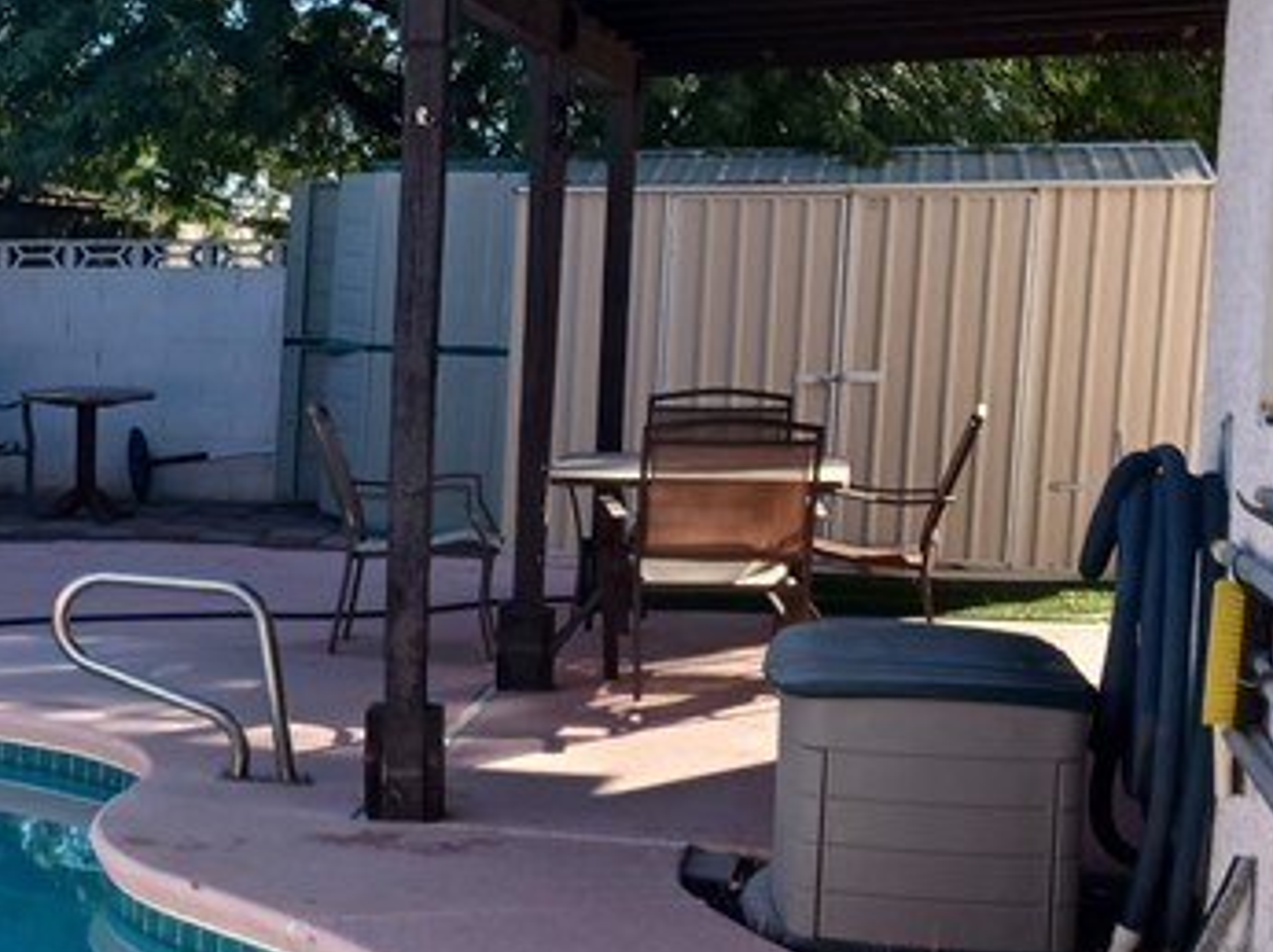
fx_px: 2940
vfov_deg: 18.4
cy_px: 618
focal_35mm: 80
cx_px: -449
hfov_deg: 21.7
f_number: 1.8
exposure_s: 1/225
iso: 20
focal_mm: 4
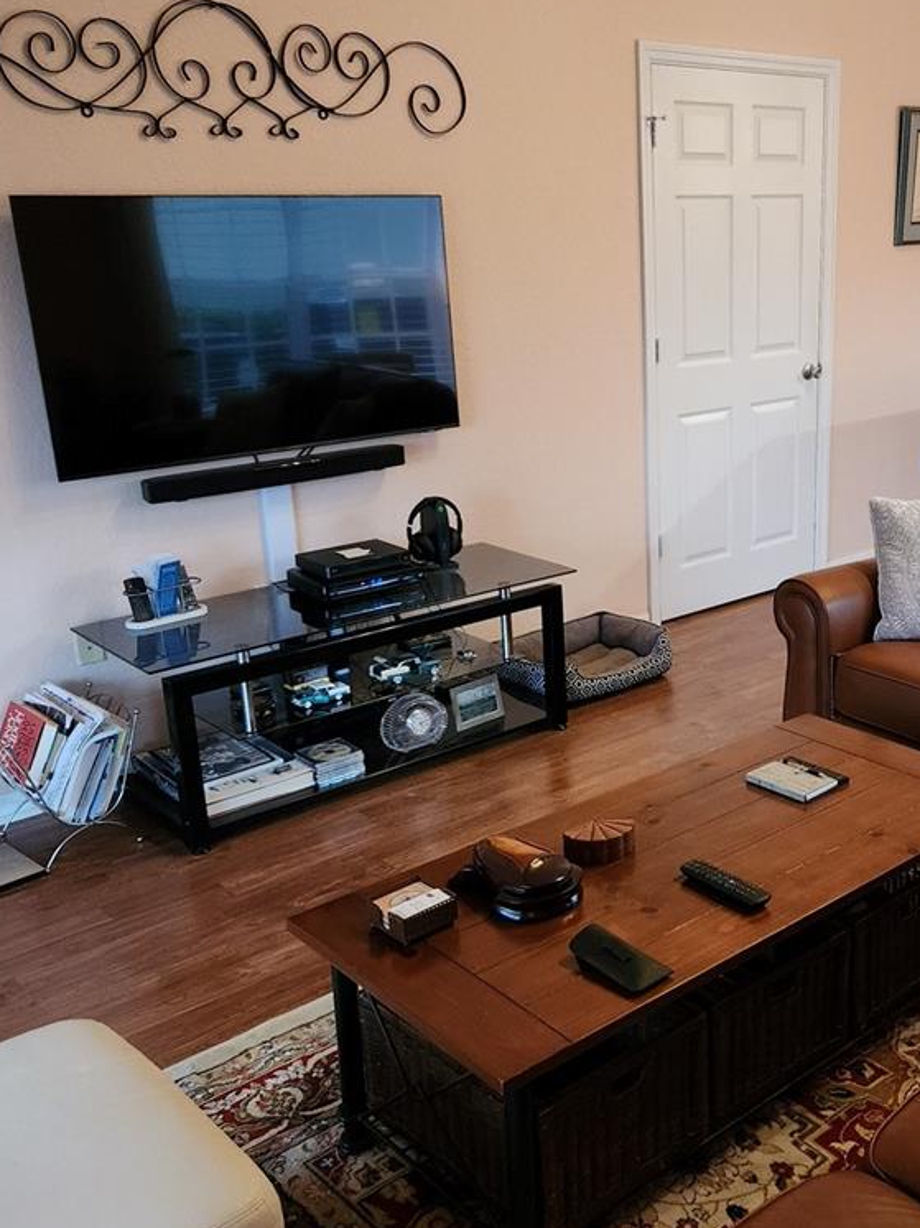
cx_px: 701
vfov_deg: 50.2
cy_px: 604
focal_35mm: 37
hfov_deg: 37.6
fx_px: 1312
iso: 640
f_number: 1.8
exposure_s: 1/30
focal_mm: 5.4
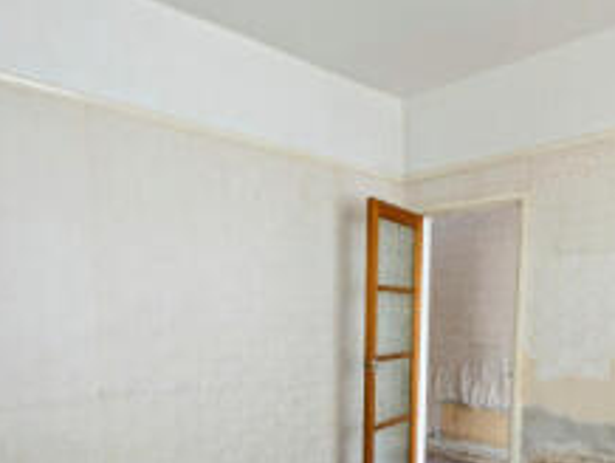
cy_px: 388
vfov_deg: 41.8
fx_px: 569
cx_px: 339
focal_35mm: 32
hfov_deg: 56.7
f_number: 1.95
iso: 78
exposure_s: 1/15
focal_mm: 2.23
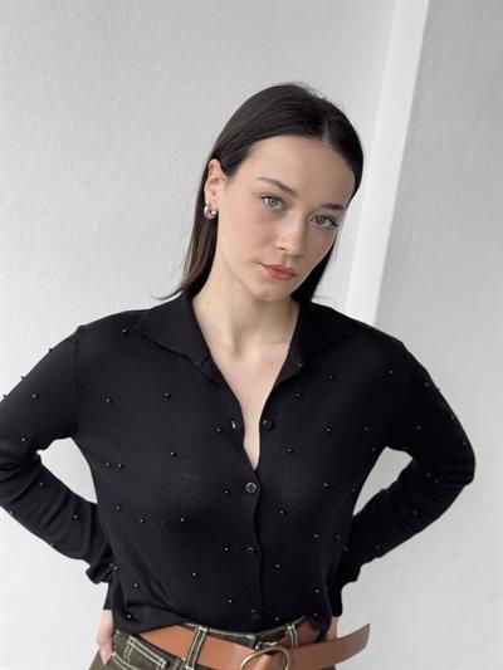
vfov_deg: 39.6
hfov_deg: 30.3
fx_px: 930
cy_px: 335
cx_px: 252
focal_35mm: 48
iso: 64
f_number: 1.78
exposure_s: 1/182
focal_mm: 6.76
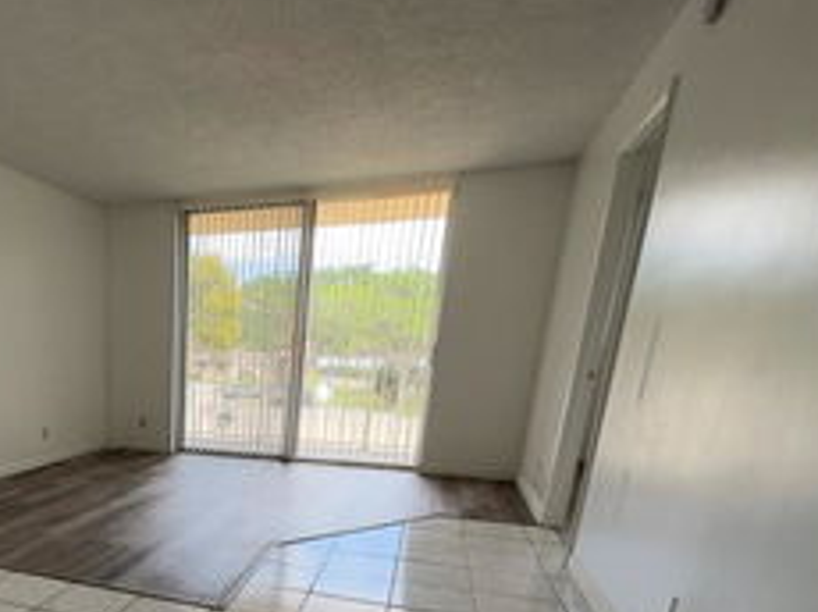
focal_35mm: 26
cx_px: 148
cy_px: 541
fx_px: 614
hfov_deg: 61.0
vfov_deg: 48.0
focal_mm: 2.22
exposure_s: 1/120
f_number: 2.2
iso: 50
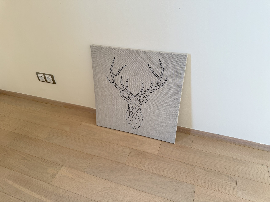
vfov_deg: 56.8
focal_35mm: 24
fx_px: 187
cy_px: 101
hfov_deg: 71.6
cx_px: 135
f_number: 1.78
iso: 125
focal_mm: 6.76
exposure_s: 1/121
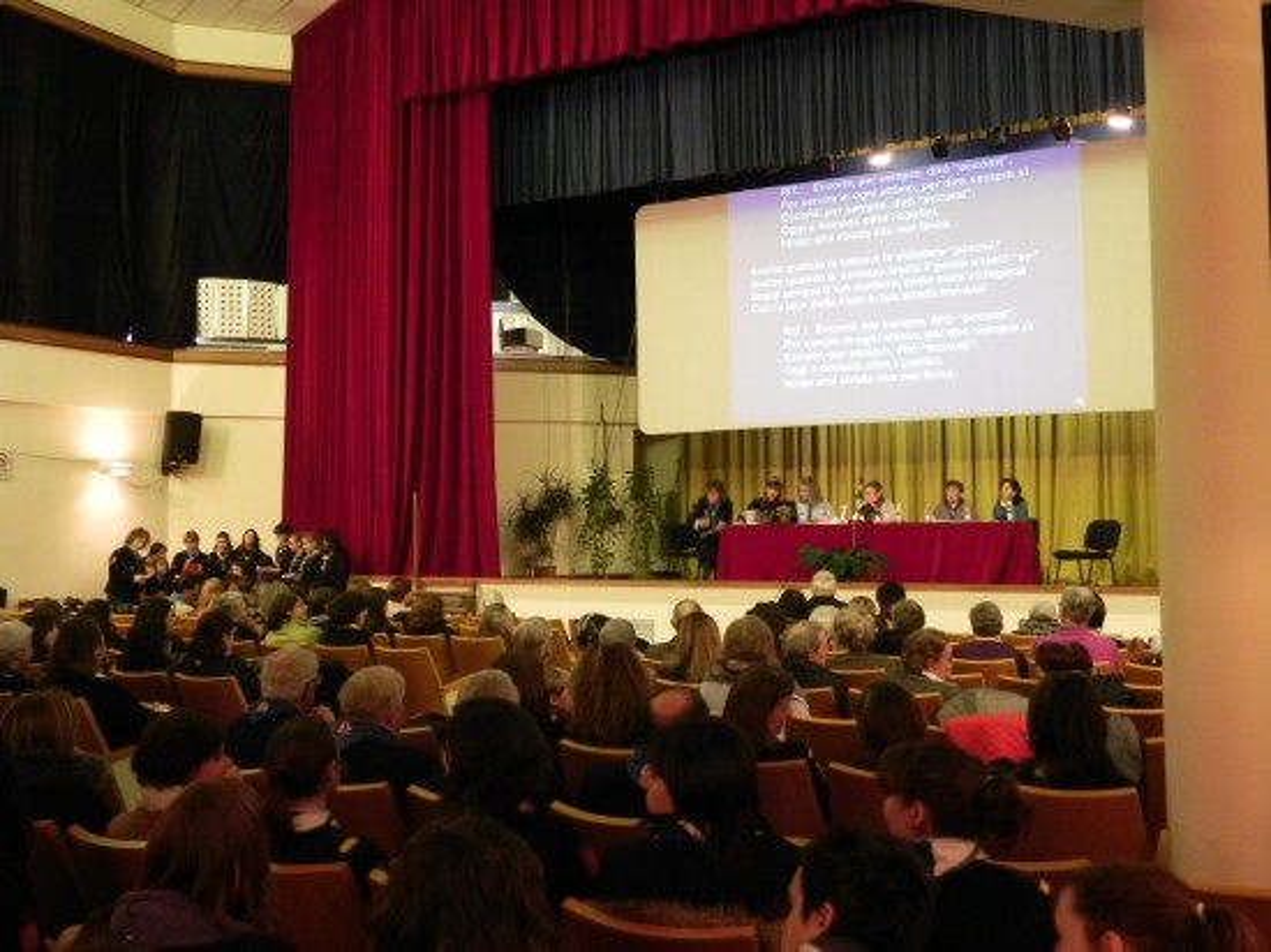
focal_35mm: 33
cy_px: 476
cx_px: 636
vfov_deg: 42.9
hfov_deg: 55.4
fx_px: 1211
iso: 800
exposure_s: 1/14
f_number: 2.8
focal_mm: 5.9
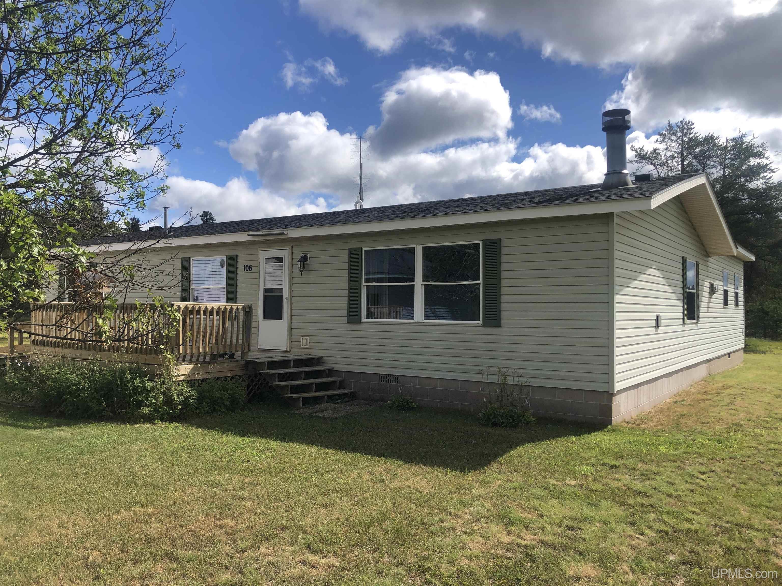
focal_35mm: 28
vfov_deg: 49.7
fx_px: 633
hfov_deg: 63.4
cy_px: 293
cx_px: 391
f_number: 1.8
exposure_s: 1/2667
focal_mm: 3.99
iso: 20
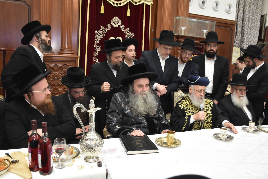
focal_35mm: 27
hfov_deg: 67.4
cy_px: 90
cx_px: 134
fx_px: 201
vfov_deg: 47.9
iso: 1600
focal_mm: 18
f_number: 6.3
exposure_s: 1/125
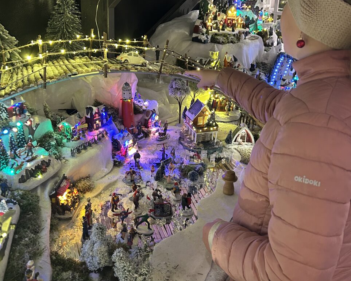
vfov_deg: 39.1
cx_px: 191
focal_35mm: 38
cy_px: 121
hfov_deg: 47.9
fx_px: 395
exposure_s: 1/50
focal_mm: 5.7
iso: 250
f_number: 1.5
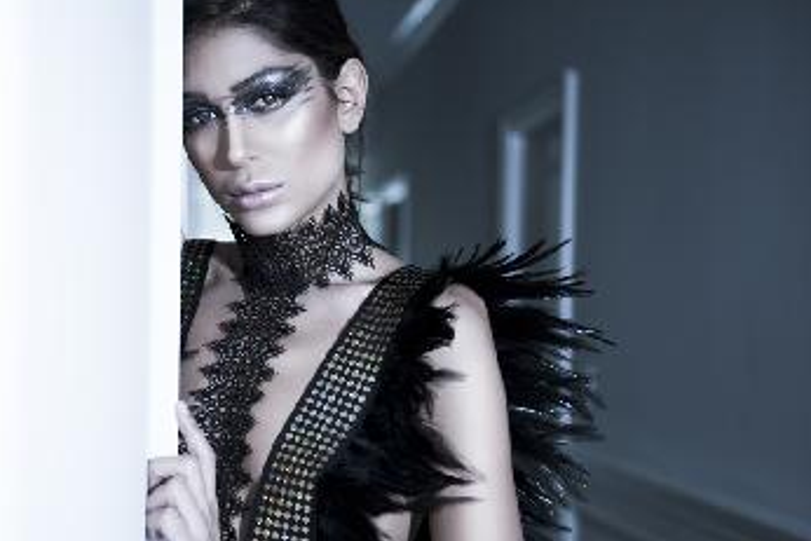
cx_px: 330
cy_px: 333
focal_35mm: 65
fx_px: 1465
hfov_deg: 30.9
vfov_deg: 20.9
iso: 800
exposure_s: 1/100
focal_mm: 50
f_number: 2.8
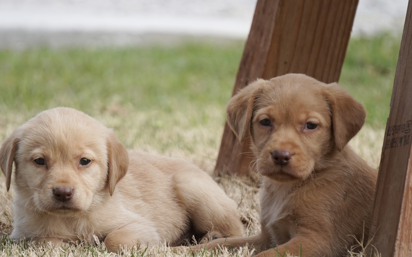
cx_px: 166
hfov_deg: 5.4
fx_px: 4344
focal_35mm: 387
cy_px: 144
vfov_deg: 3.4
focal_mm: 210
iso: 200
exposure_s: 1/320
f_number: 6.3
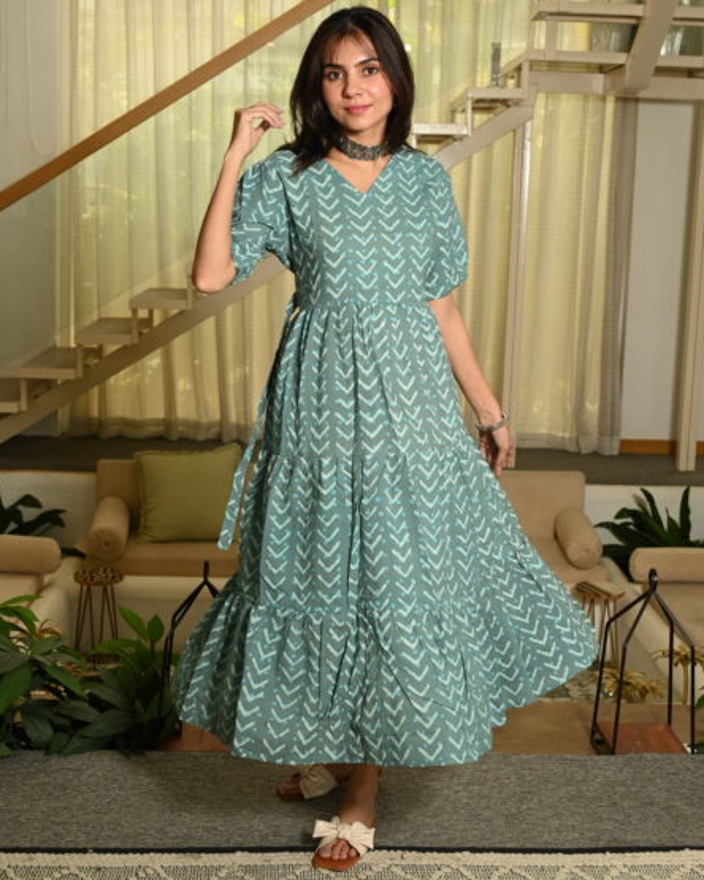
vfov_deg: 38.7
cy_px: 395
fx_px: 1250
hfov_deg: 31.5
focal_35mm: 48
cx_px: 352
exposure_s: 1/160
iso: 640
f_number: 7.1
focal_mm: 42
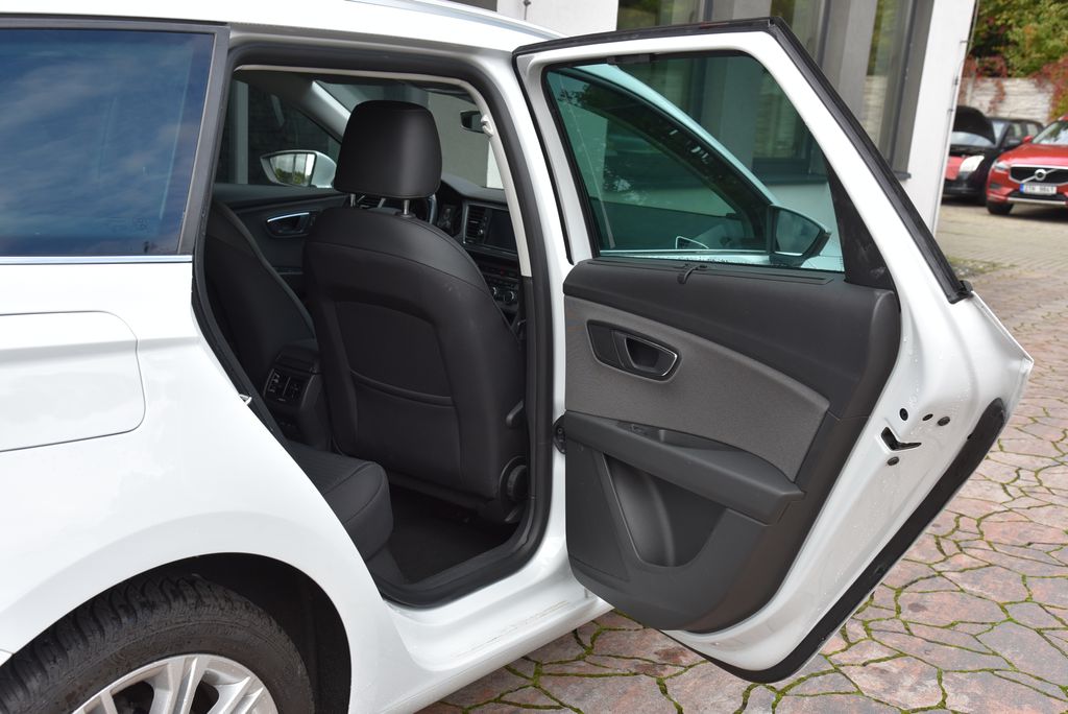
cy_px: 357
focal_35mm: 38
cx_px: 534
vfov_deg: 35.1
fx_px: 1128
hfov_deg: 50.7
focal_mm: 38
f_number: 7.1
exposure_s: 1/200
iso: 500
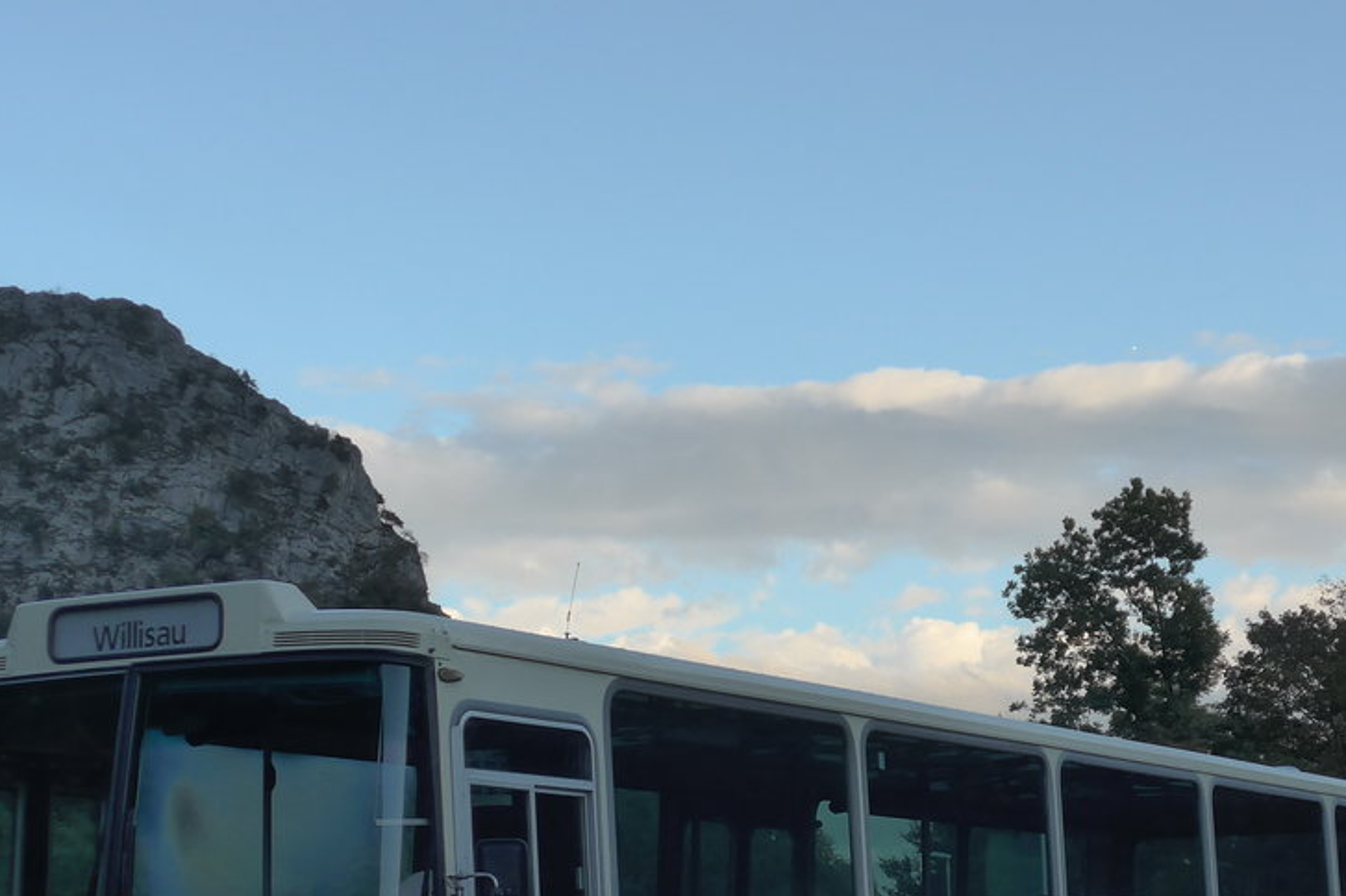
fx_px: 2952
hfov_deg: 25.6
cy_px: 774
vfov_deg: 17.1
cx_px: 865
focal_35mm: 79
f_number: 3
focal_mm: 9.5
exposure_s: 1/640
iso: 160
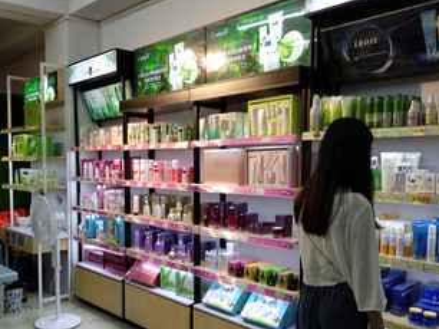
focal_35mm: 34
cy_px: 201
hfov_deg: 53.7
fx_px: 431
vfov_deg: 41.5
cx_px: 184
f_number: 2.2
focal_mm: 3.83
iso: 200
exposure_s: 1/50
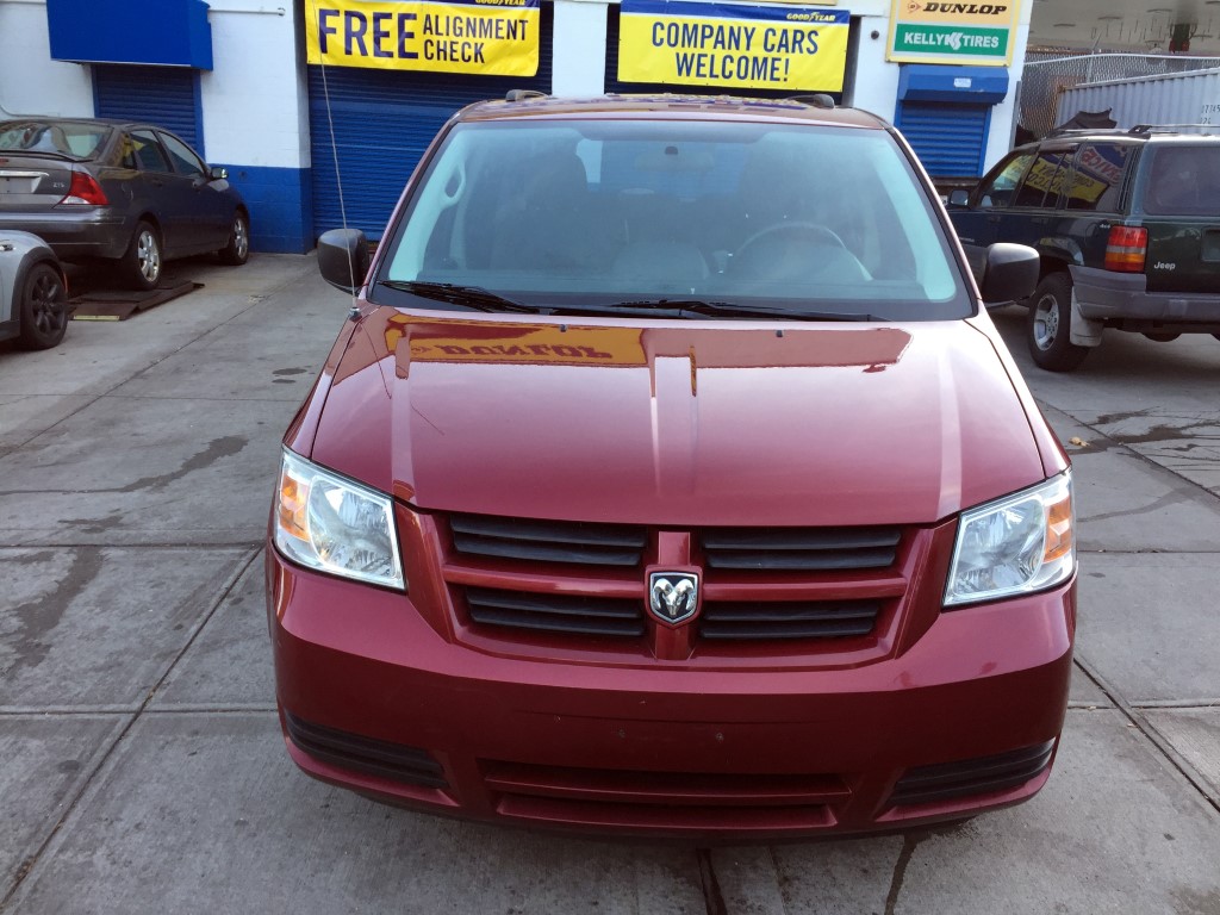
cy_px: 458
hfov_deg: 61.7
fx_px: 1022
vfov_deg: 48.2
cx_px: 610
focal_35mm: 29
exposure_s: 1/120
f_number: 2.2
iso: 50
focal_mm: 4.15
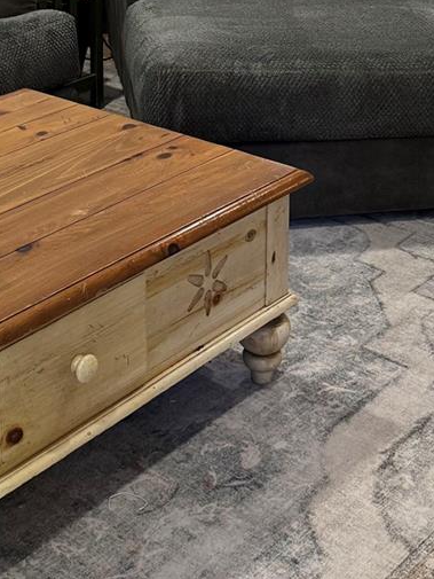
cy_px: -24
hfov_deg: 20.2
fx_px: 1220
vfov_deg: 25.2
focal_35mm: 73
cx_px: 198
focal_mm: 6.76
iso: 250
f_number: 1.78
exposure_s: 1/60
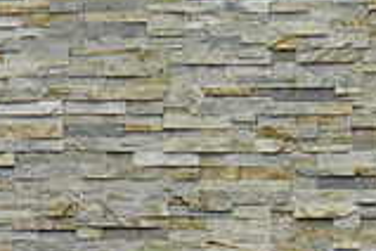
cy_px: 243
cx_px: -102
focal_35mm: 720
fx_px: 7519
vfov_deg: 1.9
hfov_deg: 2.9
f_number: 5.6
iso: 4500
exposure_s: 1/125
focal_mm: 112
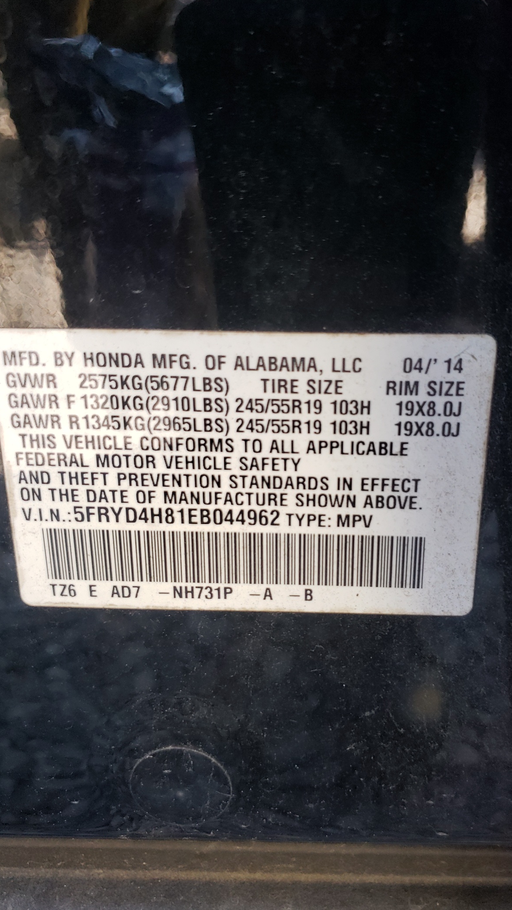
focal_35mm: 29
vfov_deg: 66.1
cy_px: 446
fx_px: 700
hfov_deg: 40.1
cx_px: 277
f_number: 1.5
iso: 84
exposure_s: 1/120
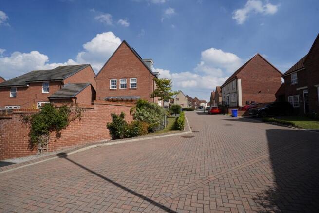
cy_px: 106
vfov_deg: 73.8
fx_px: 142
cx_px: 160
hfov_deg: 96.7
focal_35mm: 16
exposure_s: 1/1600
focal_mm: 16
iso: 400
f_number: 8
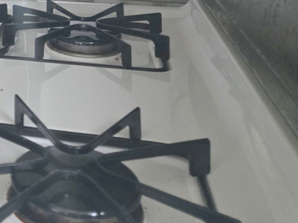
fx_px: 577
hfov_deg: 24.9
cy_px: -78
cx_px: -96
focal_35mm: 67
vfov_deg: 19.9
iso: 640
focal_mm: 5.4
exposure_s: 1/120
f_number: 1.8
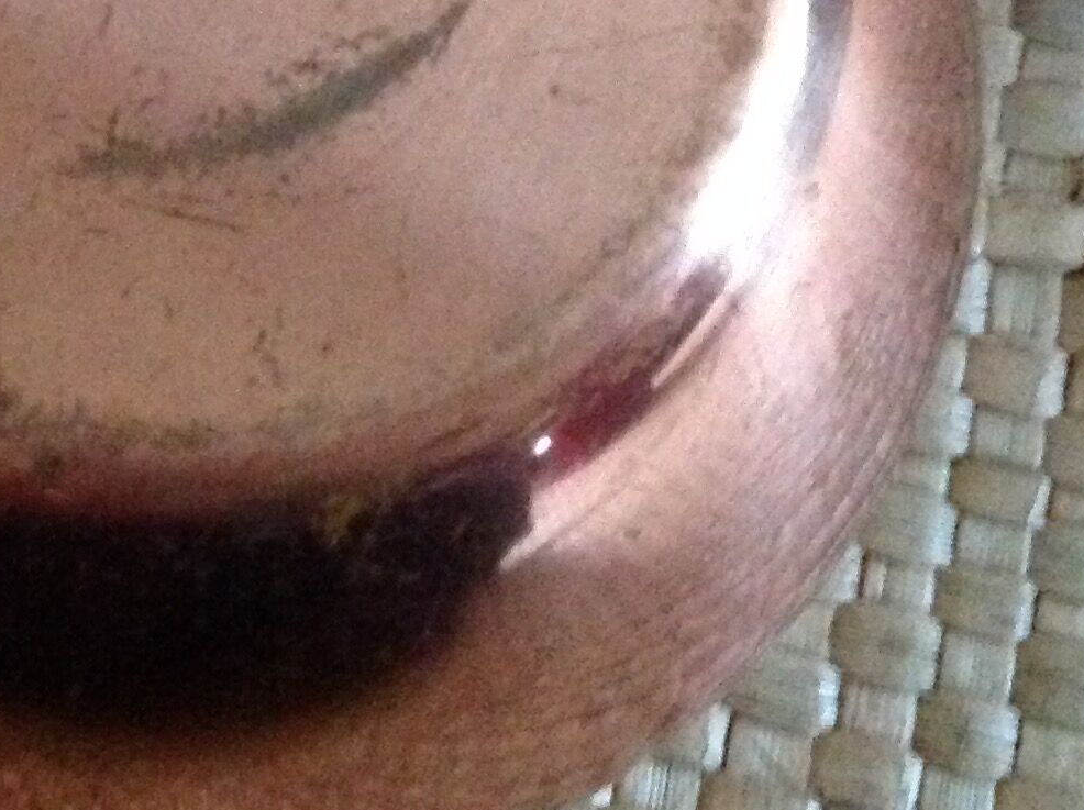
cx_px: 23
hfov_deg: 20.7
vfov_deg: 15.9
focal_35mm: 92
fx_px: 2877
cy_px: 167
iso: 800
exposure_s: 1/15
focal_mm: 4.28
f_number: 2.4
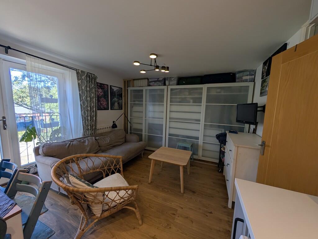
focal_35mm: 12
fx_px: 110
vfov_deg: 94.6
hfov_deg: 110.5
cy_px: 120
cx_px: 159
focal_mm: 2.02
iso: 56
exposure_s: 1/149
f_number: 1.7
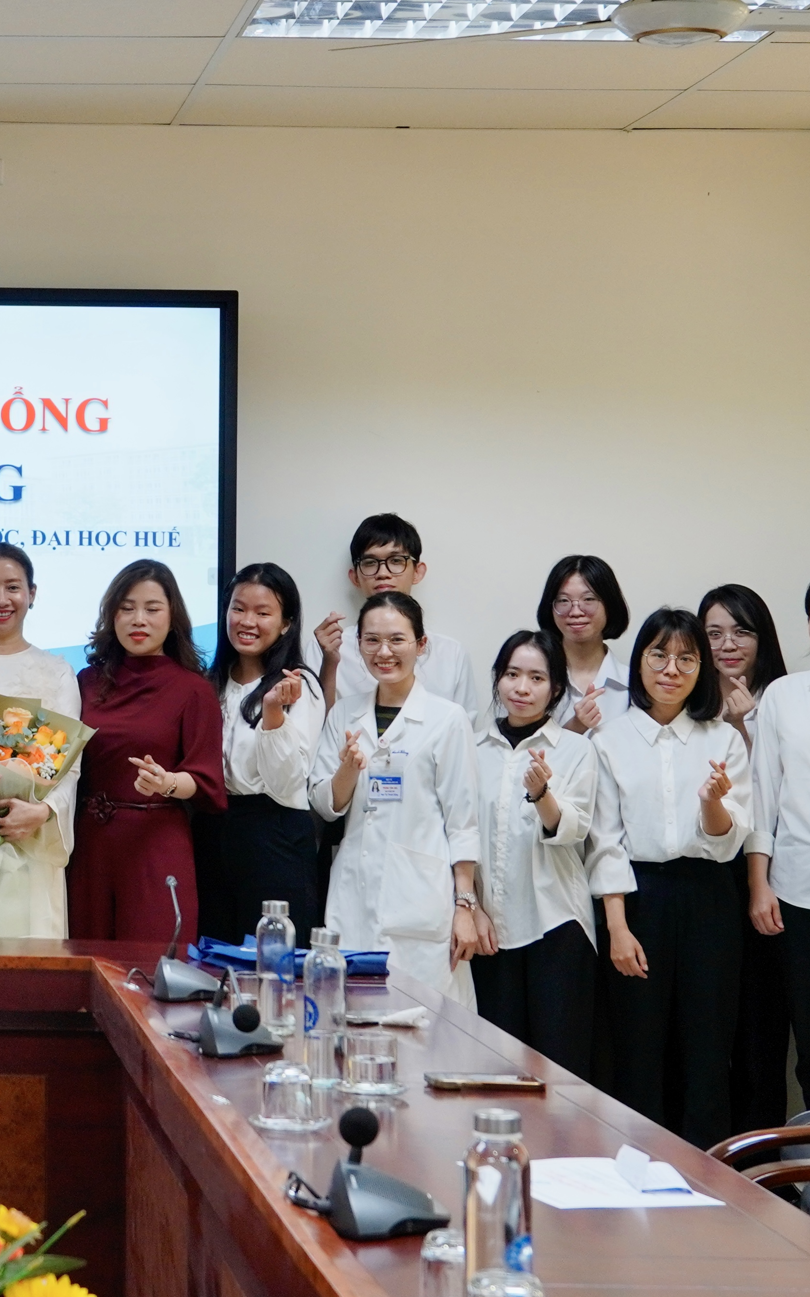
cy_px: 467
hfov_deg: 14.9
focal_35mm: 85
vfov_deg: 24.2
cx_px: -90
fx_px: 3008
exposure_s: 1/60
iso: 320
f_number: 4
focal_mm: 25
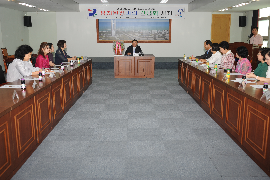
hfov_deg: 50.7
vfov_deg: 35.0
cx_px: 135
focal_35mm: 38
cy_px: 90
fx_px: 285
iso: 400
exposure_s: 1/80
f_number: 7.1
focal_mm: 38
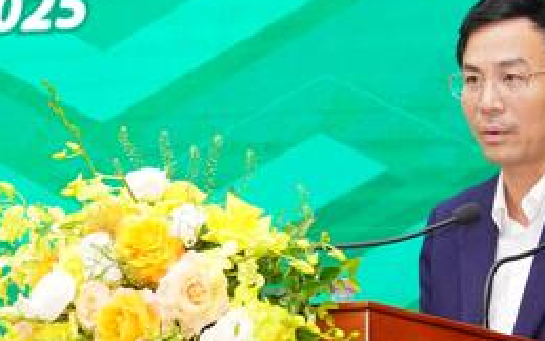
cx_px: 398
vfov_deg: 6.9
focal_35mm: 191
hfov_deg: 11.0
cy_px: 183
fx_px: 2838
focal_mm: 60
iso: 1600
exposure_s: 1/100
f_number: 5
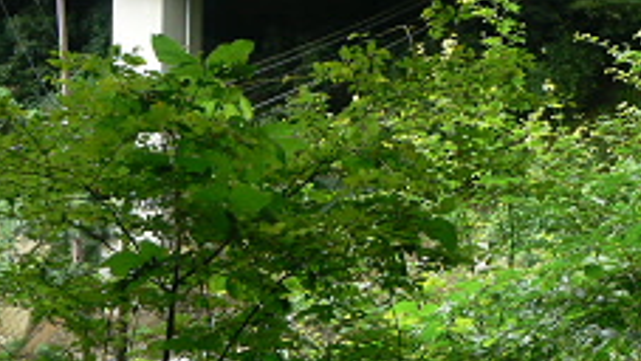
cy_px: -37
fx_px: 1173
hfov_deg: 30.0
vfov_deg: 17.0
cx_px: 486
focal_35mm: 69
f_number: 4
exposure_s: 1/50
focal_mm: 6
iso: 100
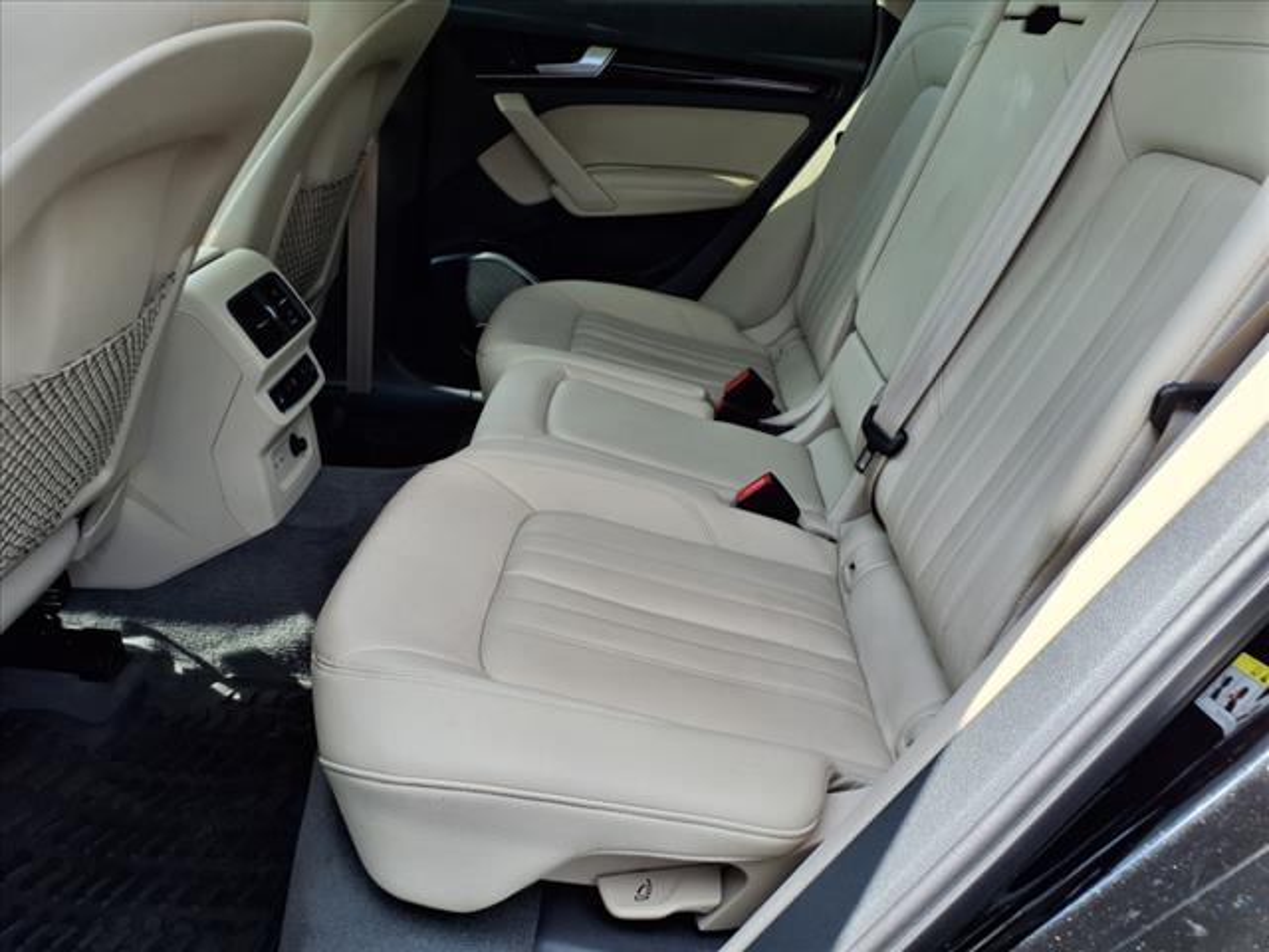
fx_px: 990
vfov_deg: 51.4
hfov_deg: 65.3
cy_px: 476
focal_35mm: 27
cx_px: 634
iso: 40
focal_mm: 3.58
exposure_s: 1/455
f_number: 1.9
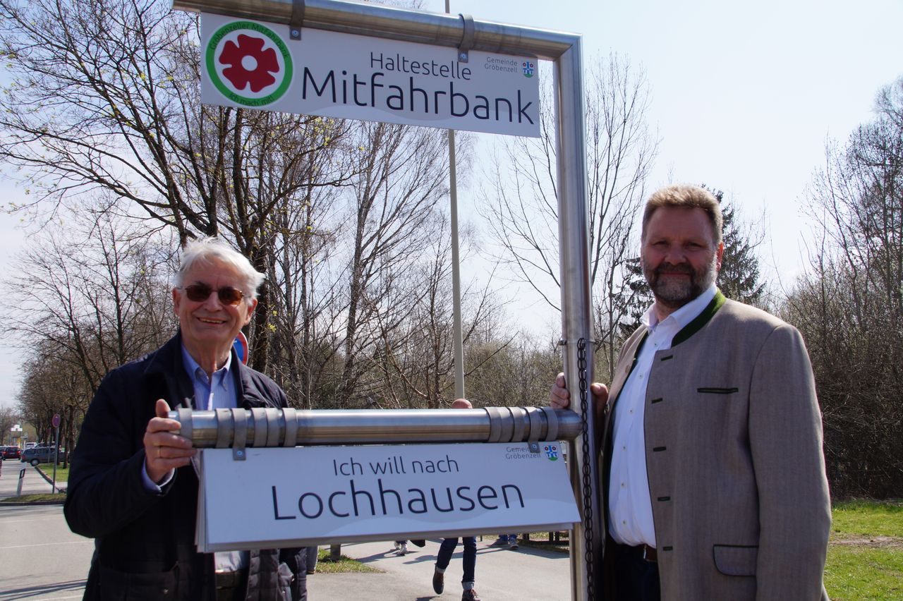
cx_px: 452
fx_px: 902
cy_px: 300
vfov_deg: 36.8
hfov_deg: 53.2
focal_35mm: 36
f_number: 10
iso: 100
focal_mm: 24
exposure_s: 1/160
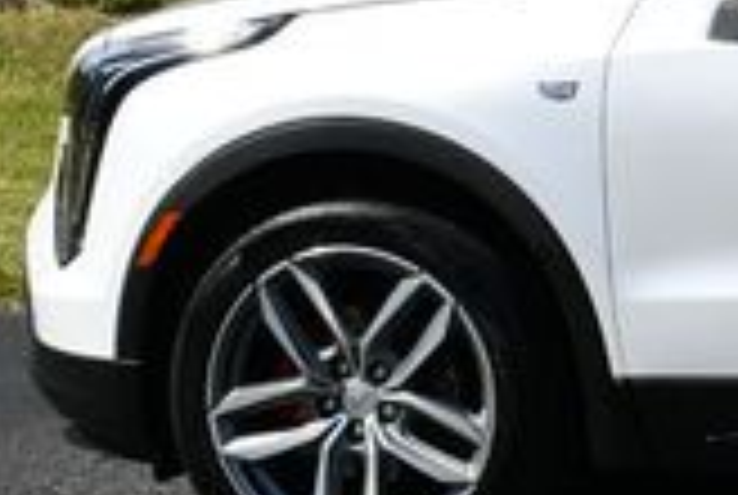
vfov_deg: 7.3
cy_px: -135
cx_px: 1282
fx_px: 3840
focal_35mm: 187
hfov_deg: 10.4
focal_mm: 24
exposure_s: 1/320
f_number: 9
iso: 100
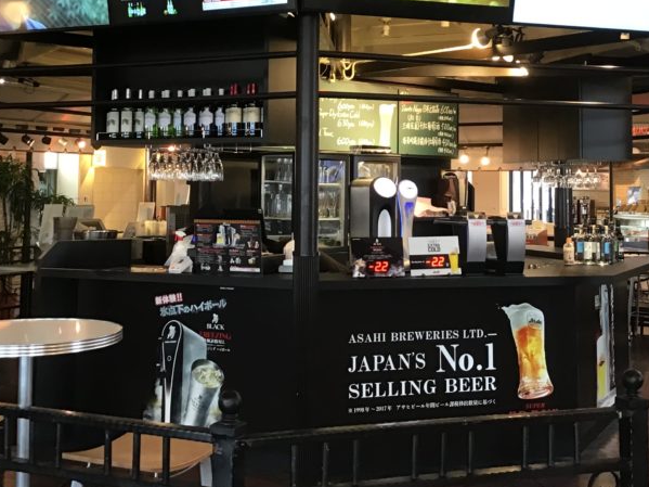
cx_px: 330
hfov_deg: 36.2
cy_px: 121
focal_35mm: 53
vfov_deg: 27.1
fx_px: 993
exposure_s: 1/33
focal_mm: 3.3
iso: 125
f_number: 2.4
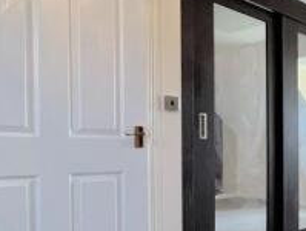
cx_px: 417
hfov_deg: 32.8
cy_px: 153
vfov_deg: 37.4
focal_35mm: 38
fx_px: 337
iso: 80
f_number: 1.8
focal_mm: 1.57
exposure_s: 1/100
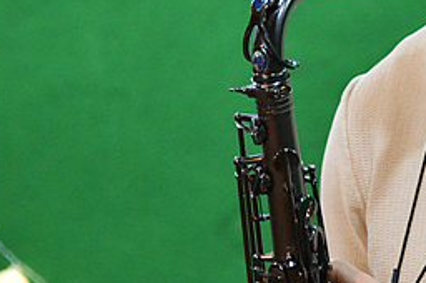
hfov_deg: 3.5
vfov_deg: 2.3
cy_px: -104
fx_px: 7020
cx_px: 298
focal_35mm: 594
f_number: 5.6
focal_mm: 190
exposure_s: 1/125
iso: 6400
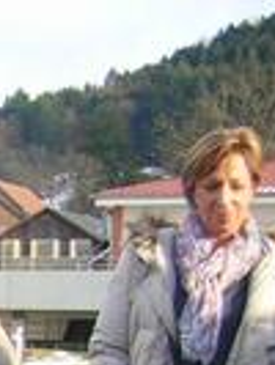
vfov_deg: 11.1
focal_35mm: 168
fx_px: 1777
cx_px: -575
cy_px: 612
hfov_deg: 7.6
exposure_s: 1/273
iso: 50
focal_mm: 5.8
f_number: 2.8
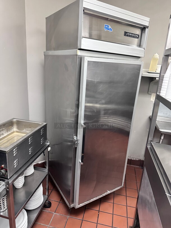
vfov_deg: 71.6
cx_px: 86
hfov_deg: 56.8
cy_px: 114
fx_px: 158
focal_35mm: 24
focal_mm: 6.86
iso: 640
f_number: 1.78
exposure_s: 1/60
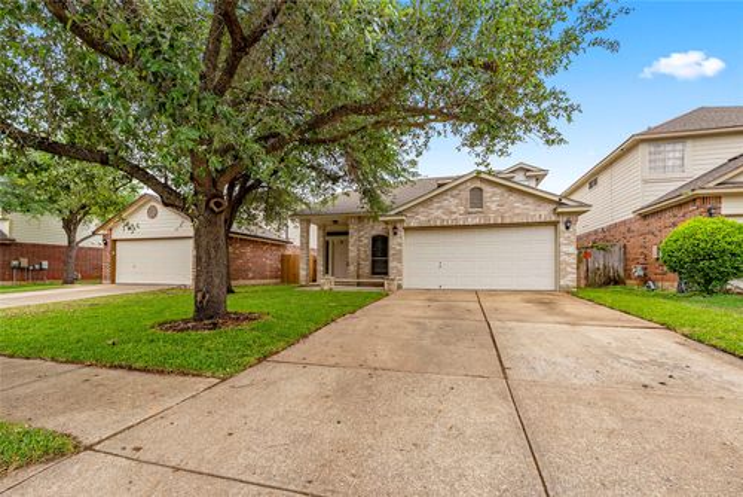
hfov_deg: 98.9
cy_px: 248
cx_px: 372
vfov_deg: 75.9
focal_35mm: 15
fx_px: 318
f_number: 8
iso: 100
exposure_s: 1/30
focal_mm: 15.4
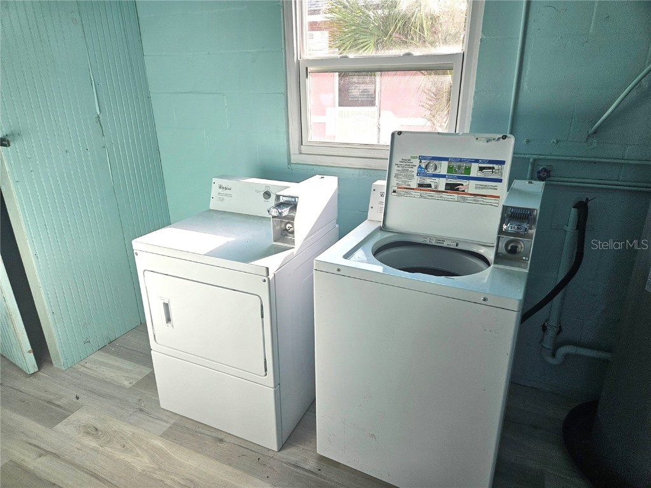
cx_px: 326
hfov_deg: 73.9
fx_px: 433
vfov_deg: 58.9
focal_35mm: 23
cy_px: 244
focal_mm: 5.4
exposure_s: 1/120
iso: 25
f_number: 1.8
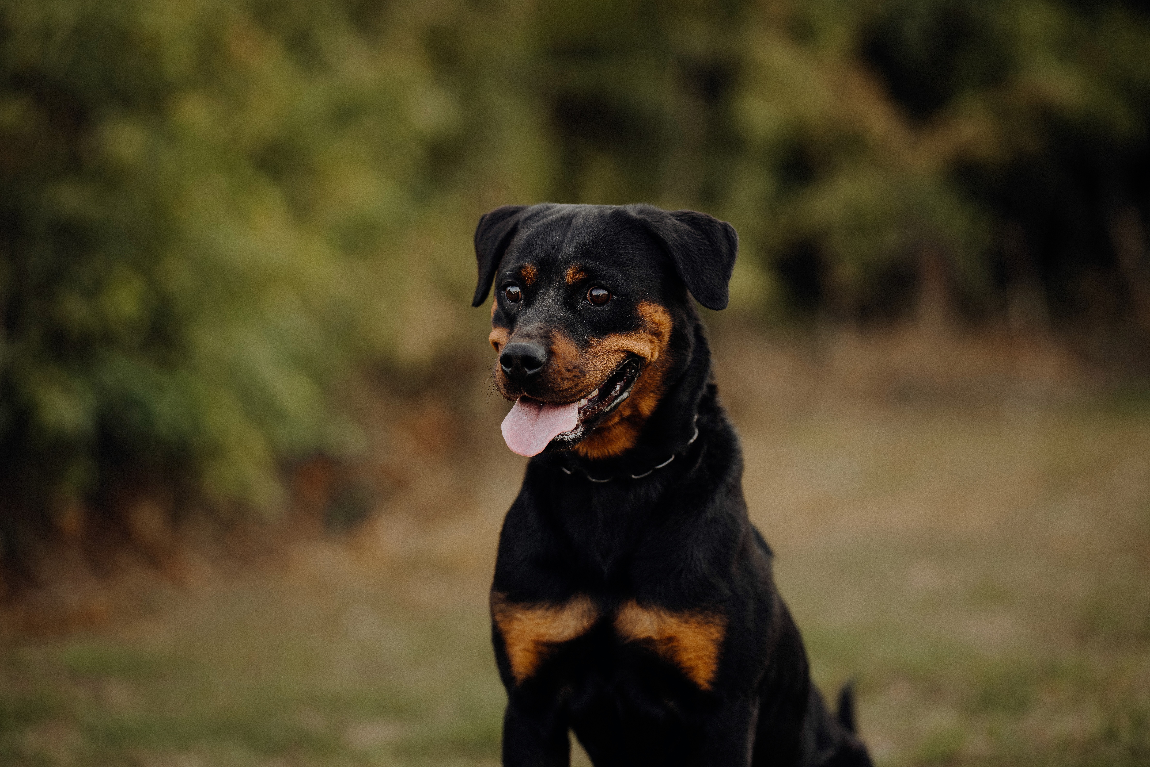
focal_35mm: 135
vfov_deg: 10.2
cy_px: 384
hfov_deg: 15.2
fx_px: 4312
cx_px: 575
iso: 200
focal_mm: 135
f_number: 2
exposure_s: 1/500
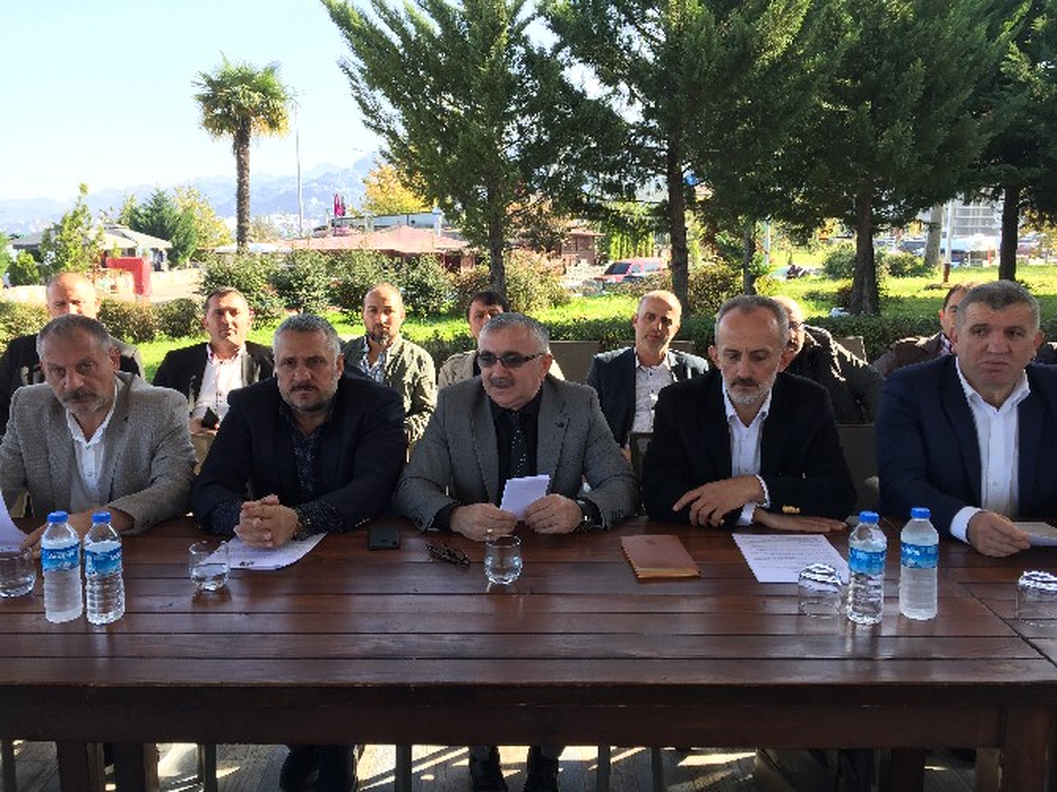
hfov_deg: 61.7
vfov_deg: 48.2
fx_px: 885
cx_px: 528
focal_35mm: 29
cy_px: 396
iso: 32
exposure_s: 1/193
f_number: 2.2
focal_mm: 4.15
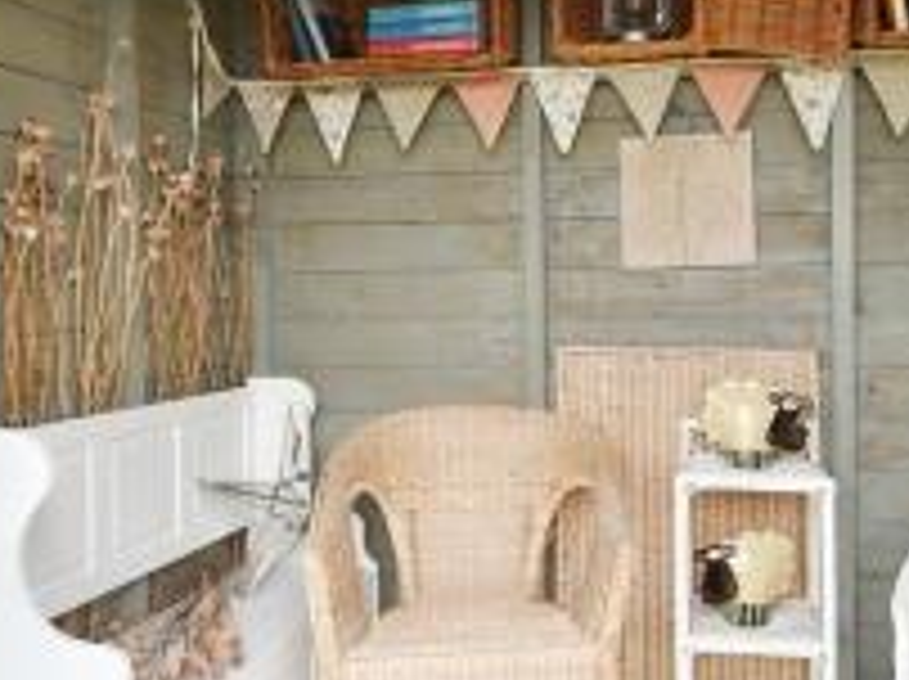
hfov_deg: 53.4
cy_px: 290
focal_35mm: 34
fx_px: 892
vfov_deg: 41.6
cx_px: 572
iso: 100
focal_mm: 10
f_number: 5
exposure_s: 1/100
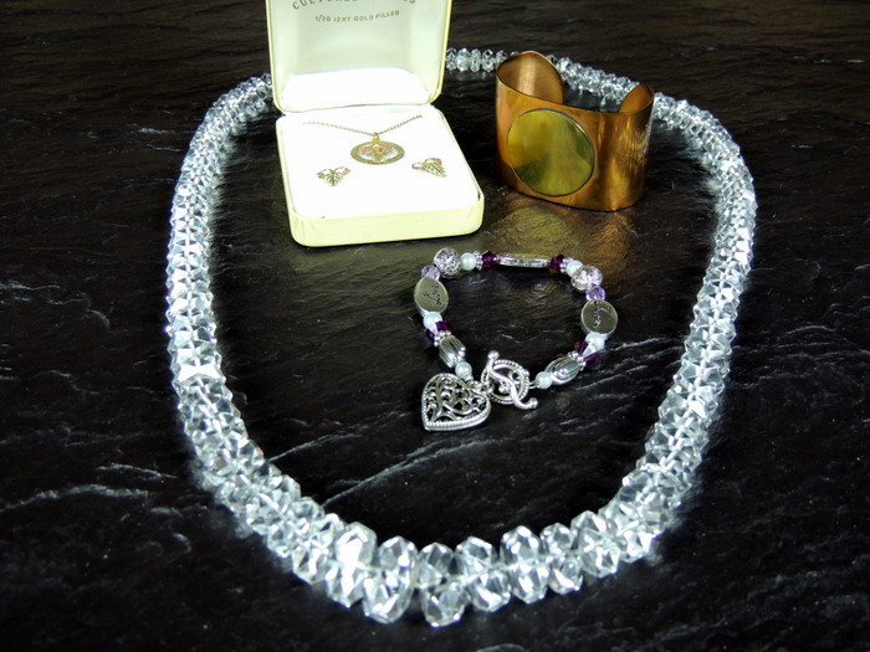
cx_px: 435
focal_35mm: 40
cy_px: 326
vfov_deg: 36.0
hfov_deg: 46.8
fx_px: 1005
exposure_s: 1/50
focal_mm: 7.1
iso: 250
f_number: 3.3
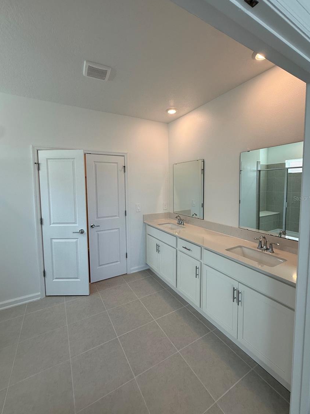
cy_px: 198
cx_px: 154
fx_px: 179
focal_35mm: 15
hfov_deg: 81.7
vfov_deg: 98.1
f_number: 2.2
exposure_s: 1/149
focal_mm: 2.22
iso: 64
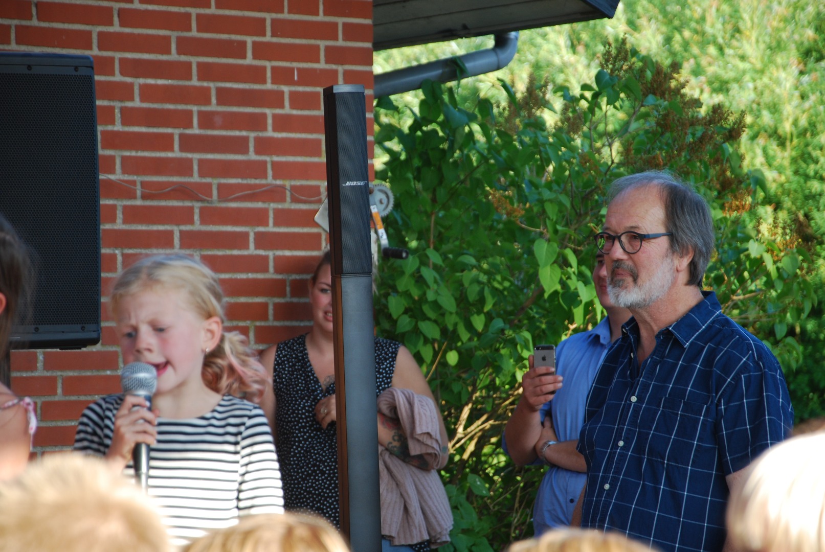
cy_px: 276
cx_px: 412
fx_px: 3614
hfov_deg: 13.0
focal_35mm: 158
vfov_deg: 8.7
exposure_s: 1/80
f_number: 5.6
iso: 200
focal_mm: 105
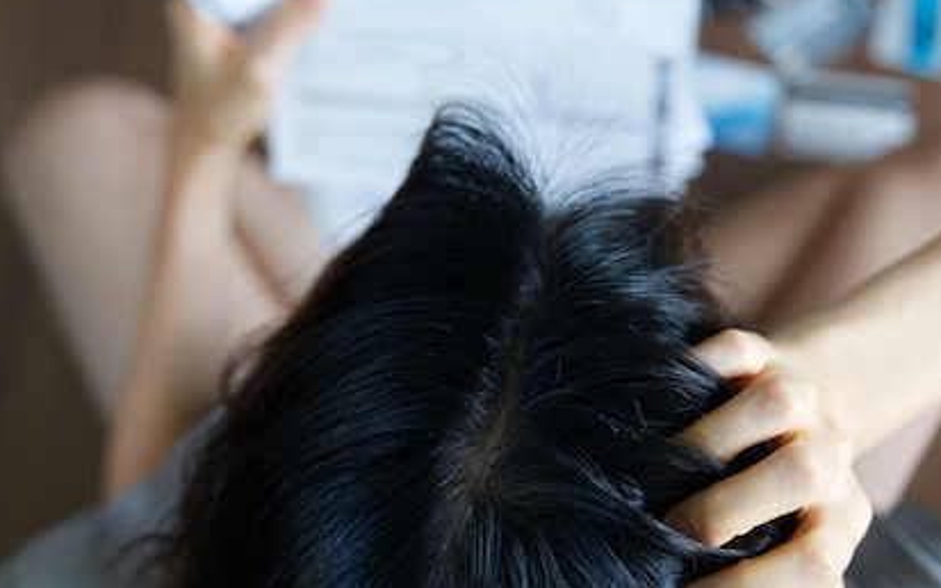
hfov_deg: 24.9
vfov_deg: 15.7
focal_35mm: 83
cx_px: 574
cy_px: 253
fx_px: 2128
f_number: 2.8
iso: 400
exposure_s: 1/45
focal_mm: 42
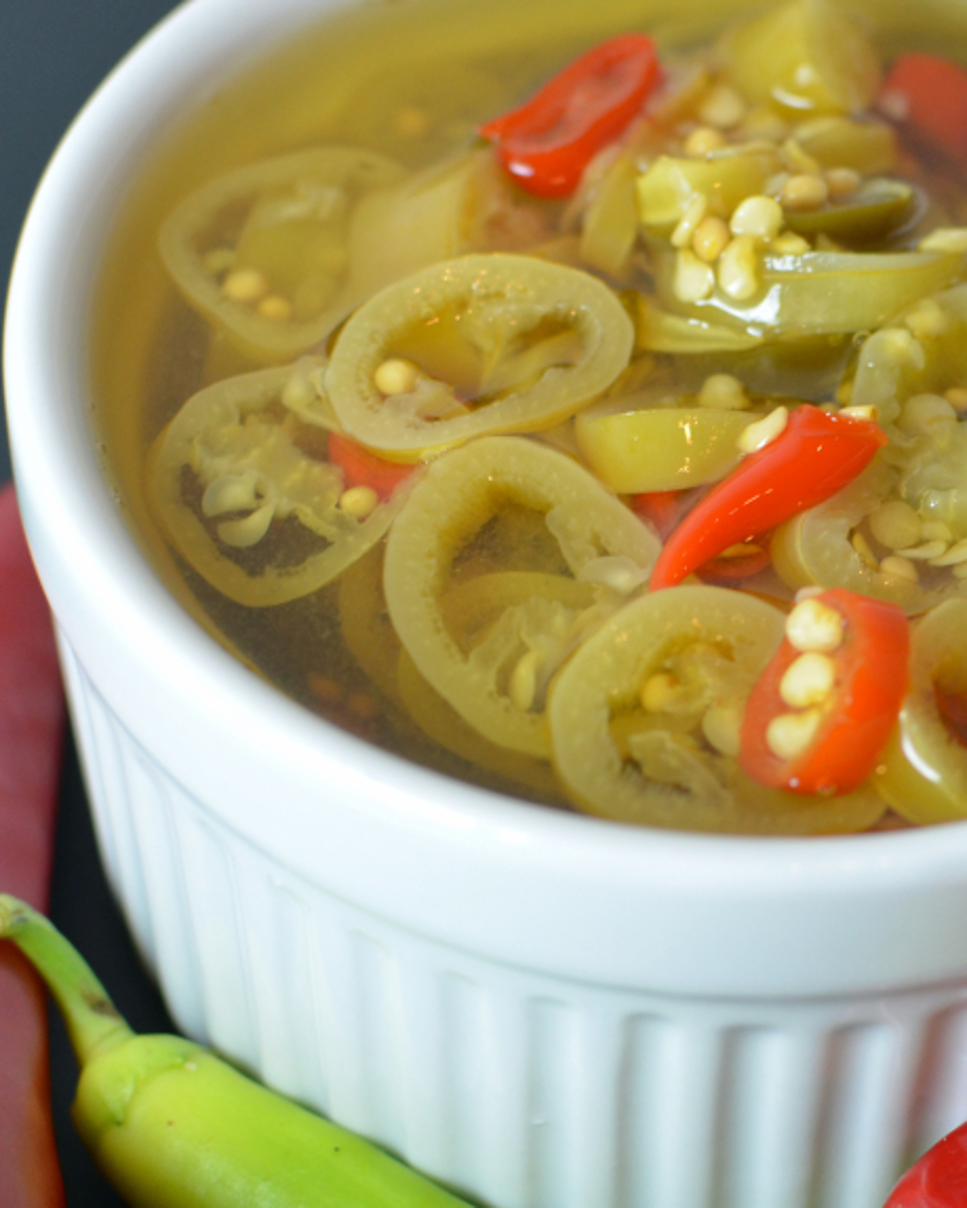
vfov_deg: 21.8
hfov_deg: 17.4
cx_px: 756
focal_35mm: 88
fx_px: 3140
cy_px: 595
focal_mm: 35
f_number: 4.5
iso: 400
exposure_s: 1/80
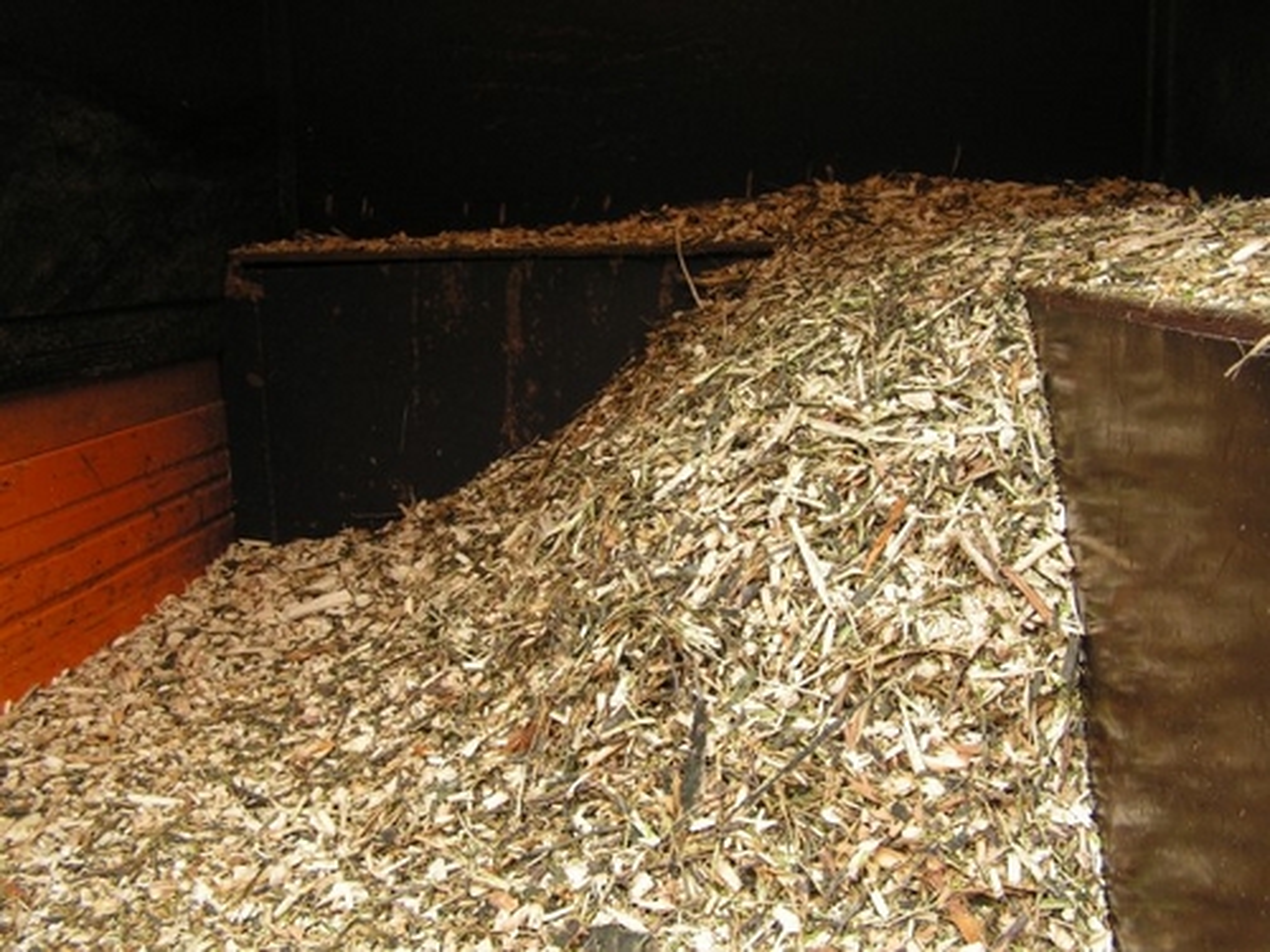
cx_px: 635
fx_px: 1394
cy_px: 476
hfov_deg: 49.0
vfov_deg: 37.7
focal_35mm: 38
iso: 50
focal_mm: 6.3
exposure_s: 1/60
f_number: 3.2
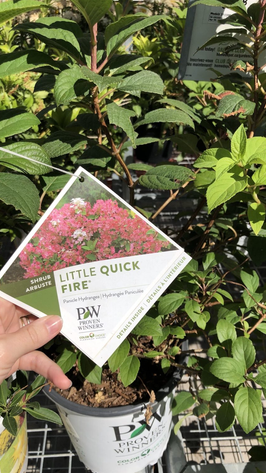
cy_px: 237
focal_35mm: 31
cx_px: 122
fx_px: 389
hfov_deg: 37.8
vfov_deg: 62.6
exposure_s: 1/2825
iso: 25
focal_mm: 3.99
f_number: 1.8
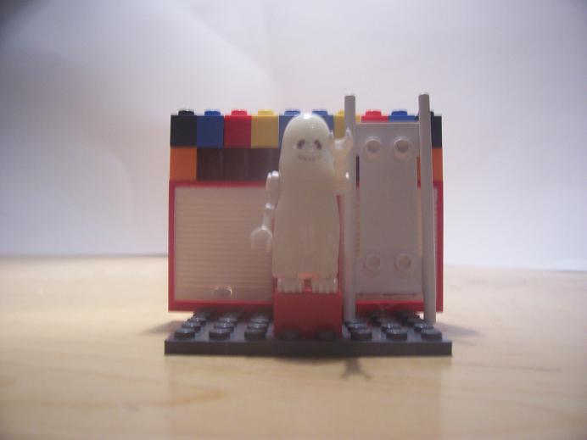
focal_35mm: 34
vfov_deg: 41.8
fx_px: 577
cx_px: 294
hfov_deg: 54.0
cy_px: 220
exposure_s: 1/32
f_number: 2.7
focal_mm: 5.6
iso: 100
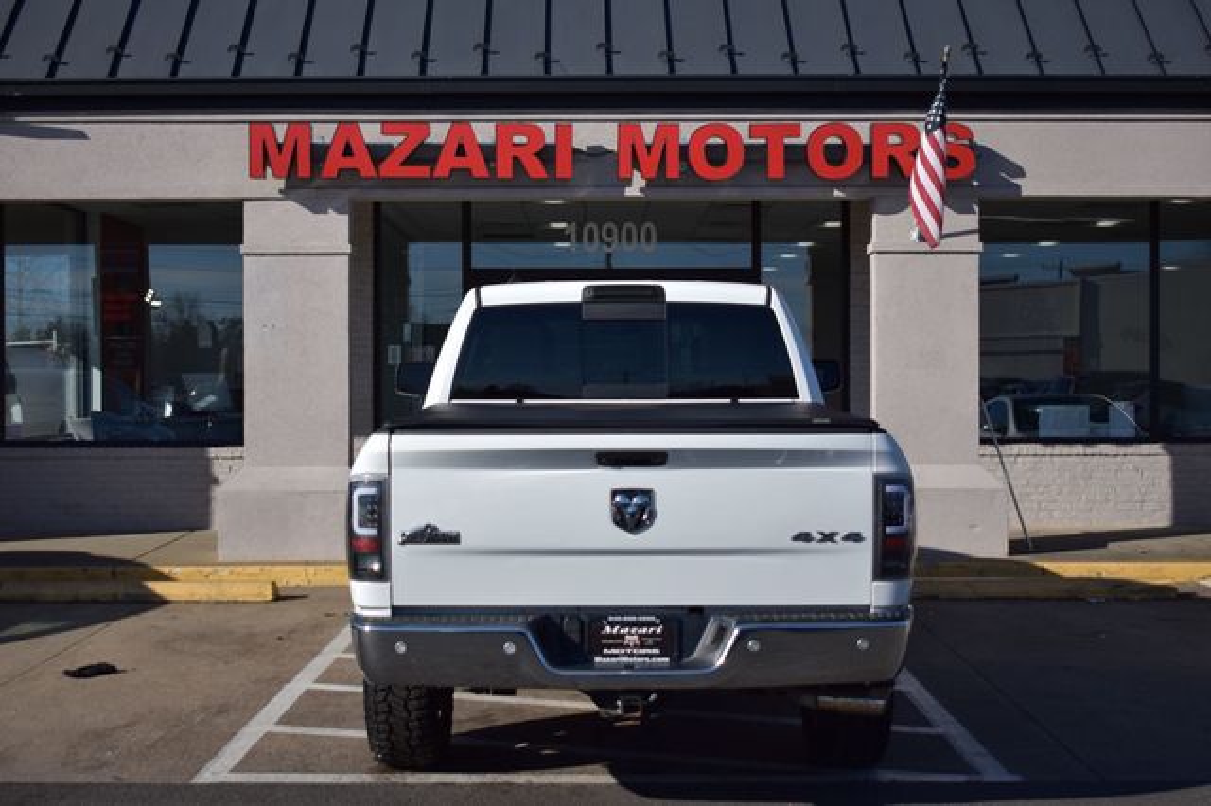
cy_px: 403
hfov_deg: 38.9
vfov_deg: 26.5
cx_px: 606
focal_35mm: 51
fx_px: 1715
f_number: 4.5
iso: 200
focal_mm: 34
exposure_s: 1/2000
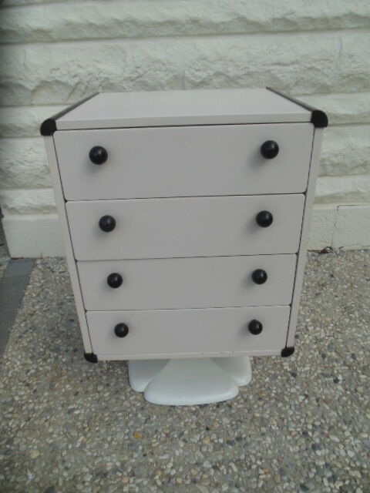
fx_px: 356
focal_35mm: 25
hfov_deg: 54.9
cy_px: 246
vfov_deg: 69.4
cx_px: 185
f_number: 3.2
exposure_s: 1/1500
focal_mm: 4.5
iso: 125
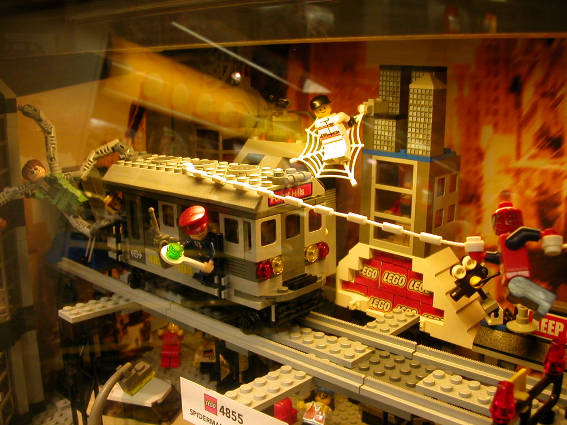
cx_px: 284
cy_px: 212
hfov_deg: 50.1
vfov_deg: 38.7
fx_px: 606
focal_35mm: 37
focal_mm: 5.6
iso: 100
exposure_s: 1/43.1
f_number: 2.7
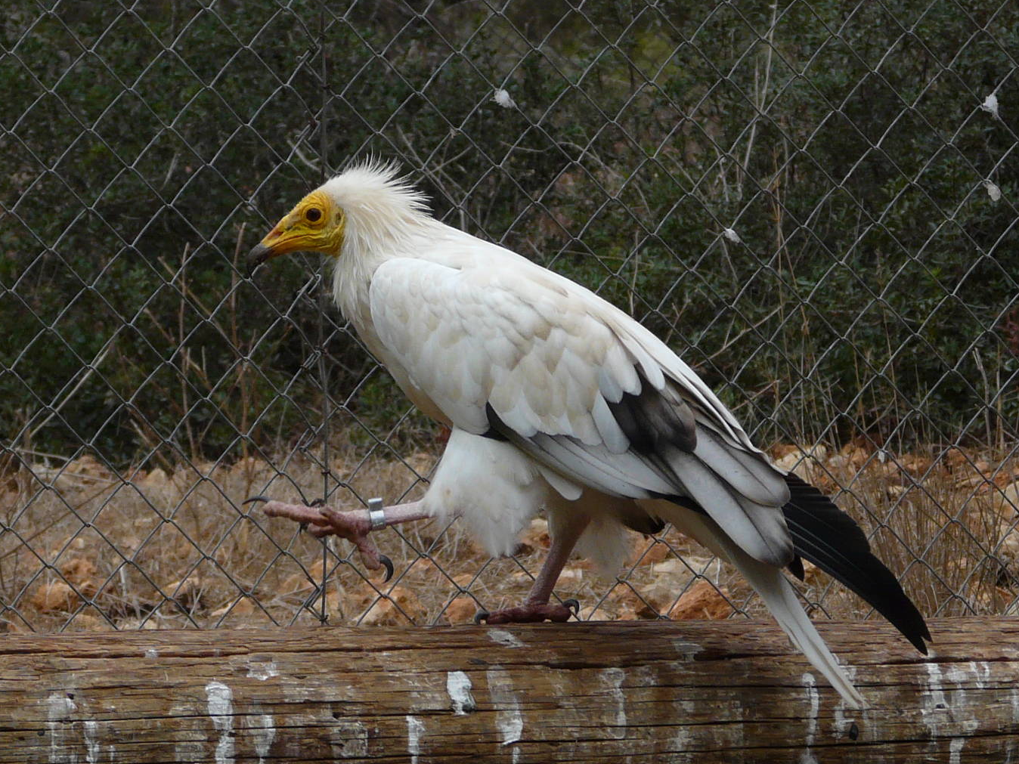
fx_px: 7860
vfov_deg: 5.6
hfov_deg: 7.4
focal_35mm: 267
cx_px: 514
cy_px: 419
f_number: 3.6
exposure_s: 1/320
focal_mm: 23.1
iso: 100
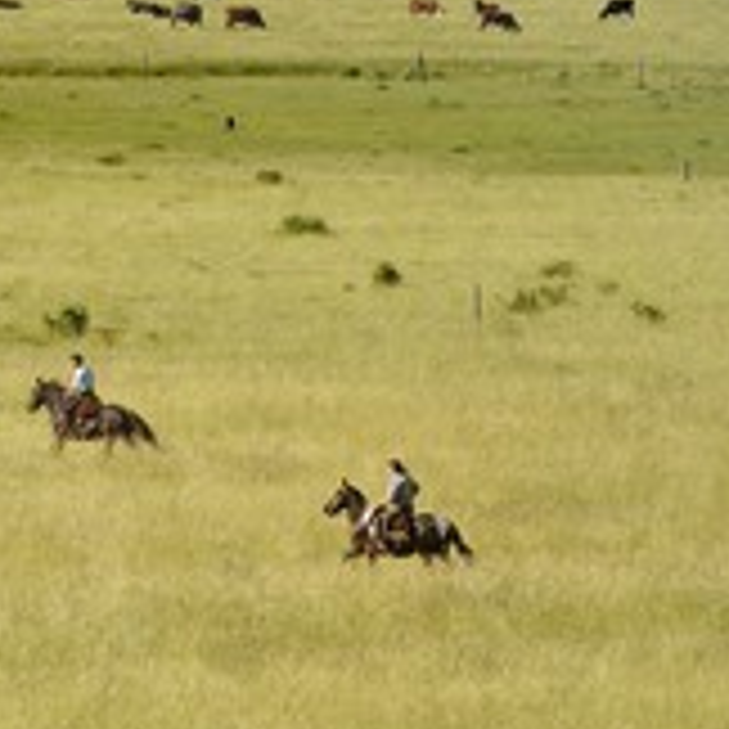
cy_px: 126
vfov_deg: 4.0
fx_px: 10507
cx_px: -86
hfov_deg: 4.0
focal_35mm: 441
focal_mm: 200
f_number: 9
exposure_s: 1/320
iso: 200
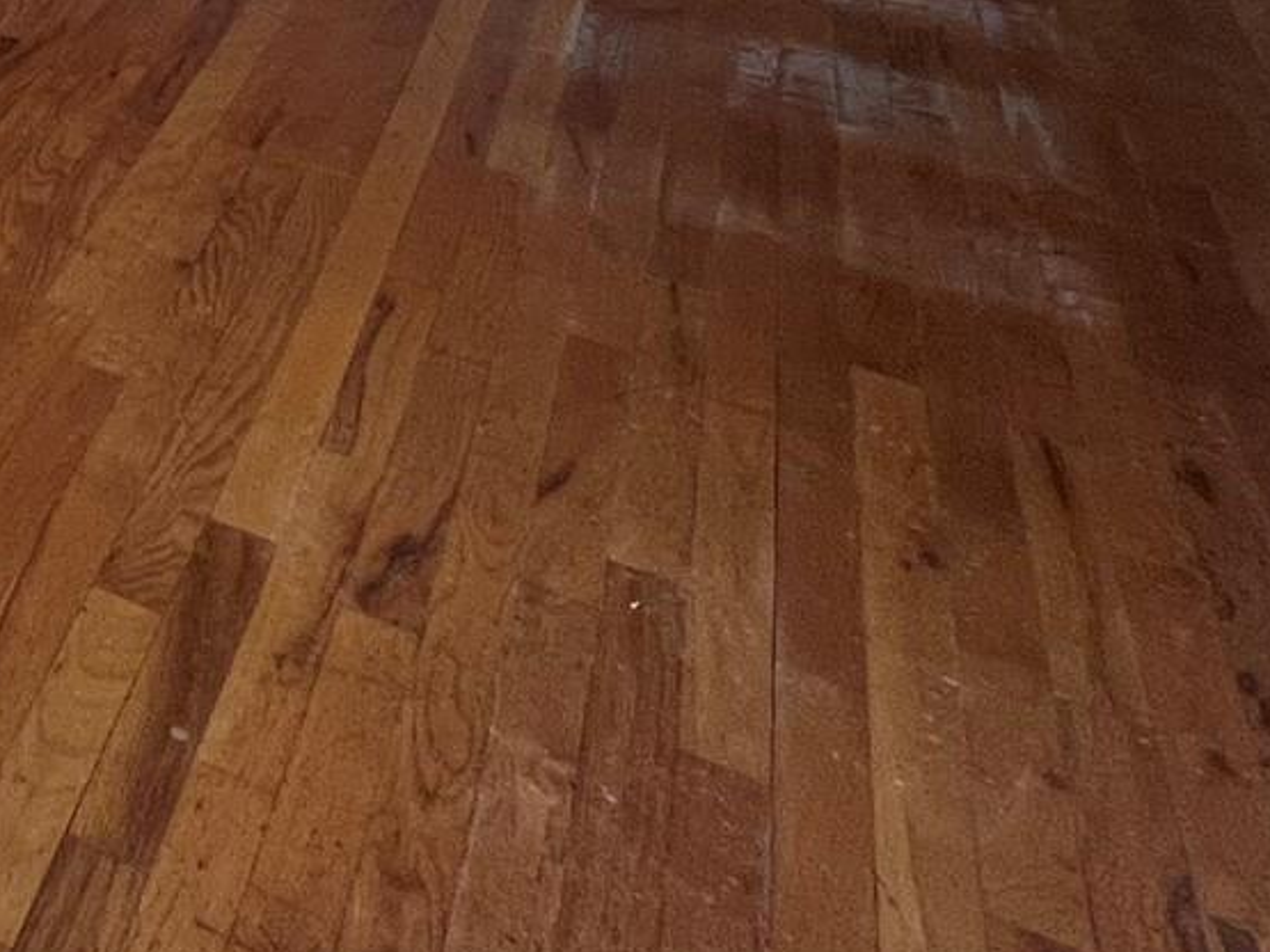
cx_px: -828
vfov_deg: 21.1
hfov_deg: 24.8
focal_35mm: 48
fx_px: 1761
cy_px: -737
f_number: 1.8
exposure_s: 1/120
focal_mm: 1.57
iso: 100
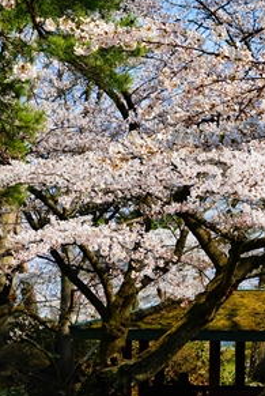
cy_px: 208
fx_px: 1661
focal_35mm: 151
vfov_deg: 13.6
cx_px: 137
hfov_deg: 9.1
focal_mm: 110
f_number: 8
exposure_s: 1/200
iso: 100
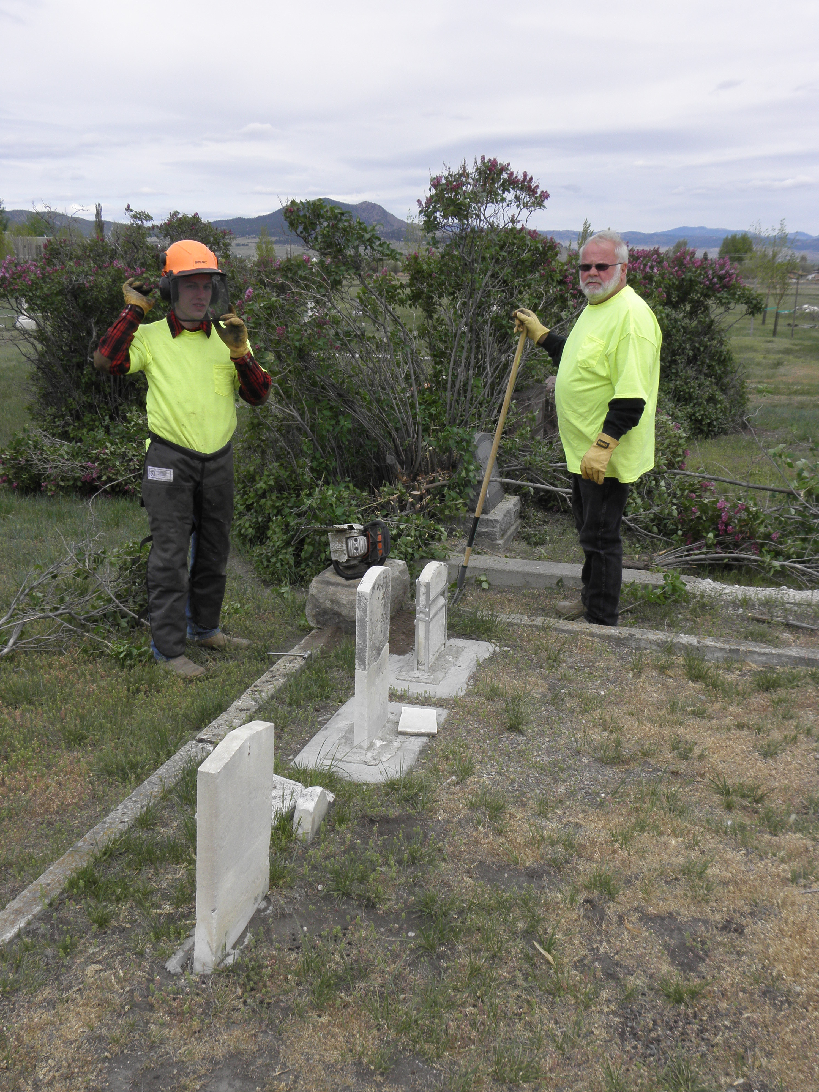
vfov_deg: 55.4
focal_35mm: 33
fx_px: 1041
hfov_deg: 42.9
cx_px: 410
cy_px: 546
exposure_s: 1/200
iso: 64
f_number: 5.6
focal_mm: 5.9
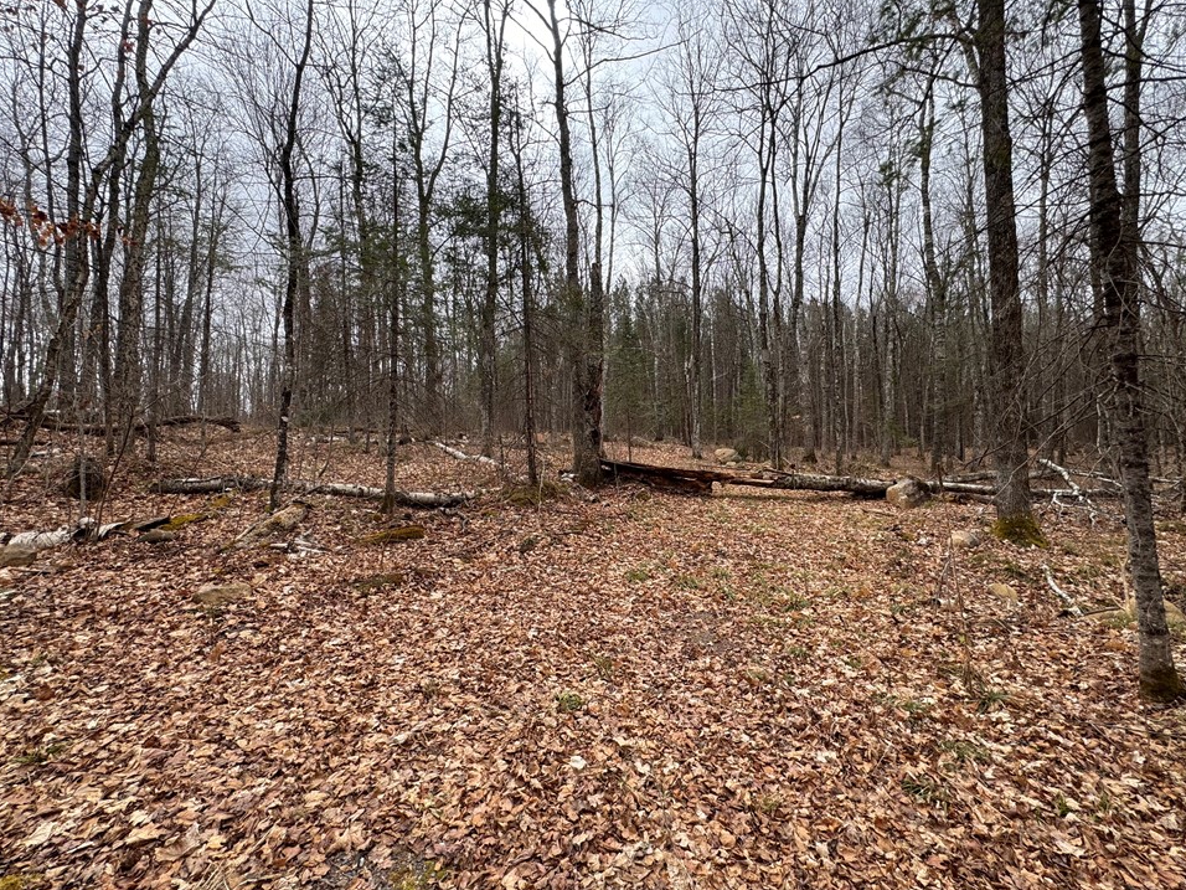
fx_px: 514
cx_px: 623
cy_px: 444
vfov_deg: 81.7
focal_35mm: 15
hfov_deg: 98.1
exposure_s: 1/240
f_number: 2.2
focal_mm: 2.22
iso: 40
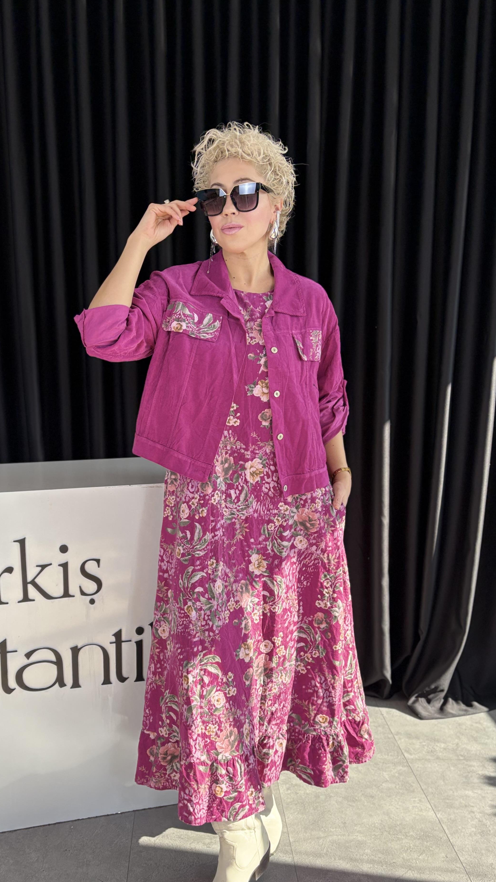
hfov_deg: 37.4
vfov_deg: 62.5
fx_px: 725
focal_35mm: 31
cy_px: 479
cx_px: 173
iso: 125
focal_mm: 5.96
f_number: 1.6
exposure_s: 1/116
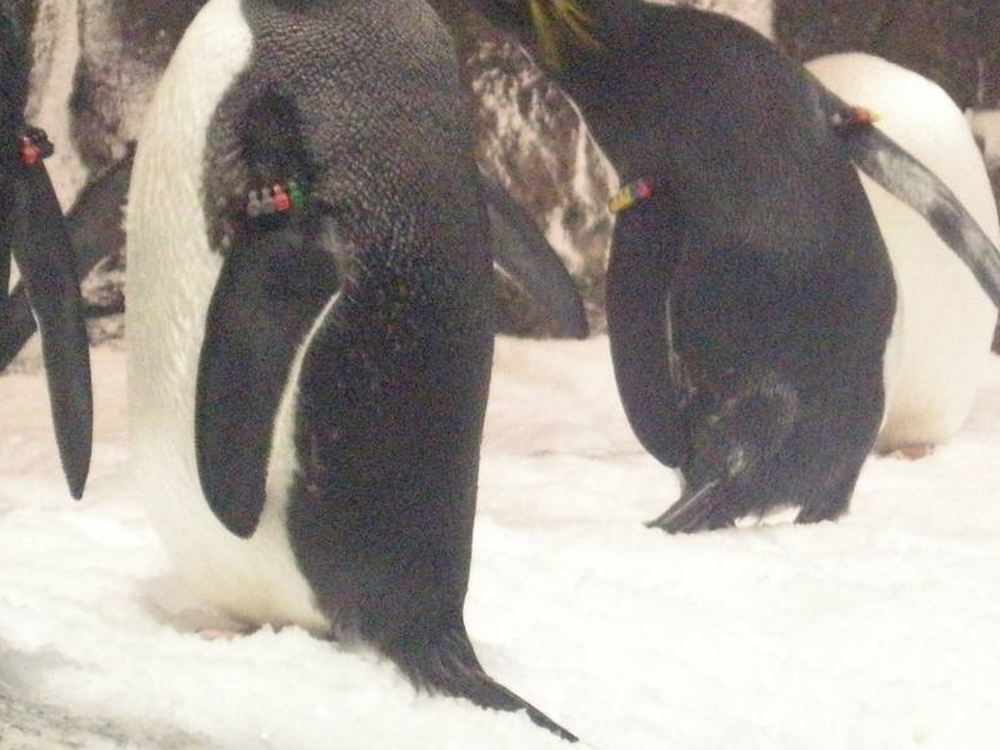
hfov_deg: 7.9
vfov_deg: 5.9
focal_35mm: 250
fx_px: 7221
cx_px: 624
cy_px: 233
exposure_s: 1/86
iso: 1600
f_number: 5.3
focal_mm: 26.3
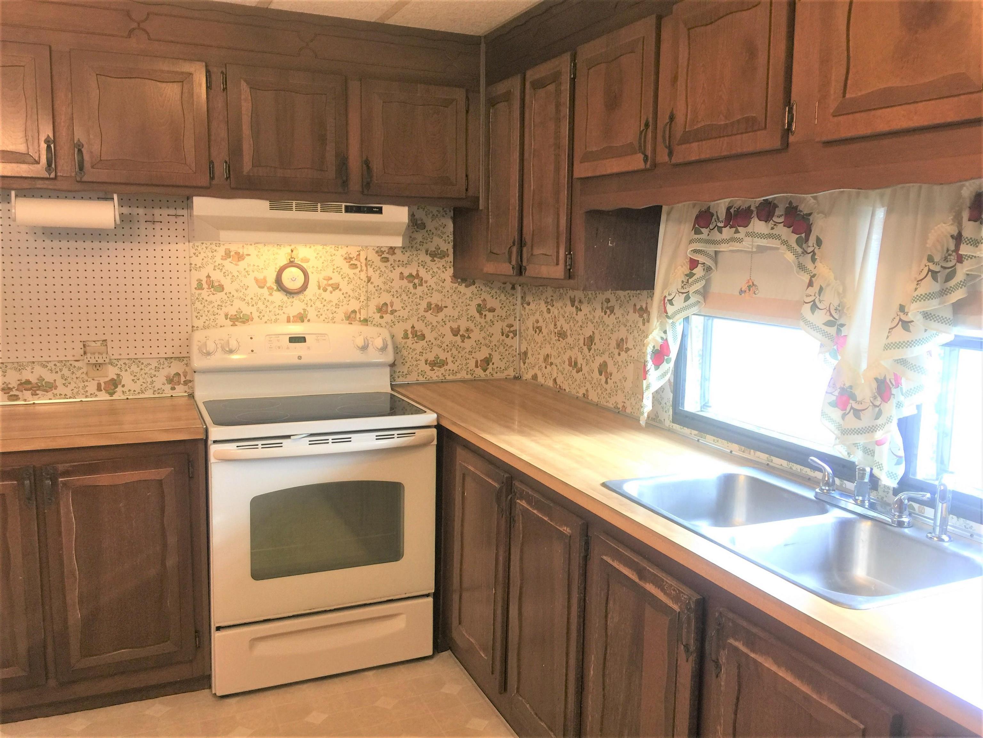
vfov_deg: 48.2
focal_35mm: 29
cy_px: 369
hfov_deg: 61.7
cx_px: 492
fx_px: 824
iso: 32
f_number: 2.2
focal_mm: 4.15
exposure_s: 1/15
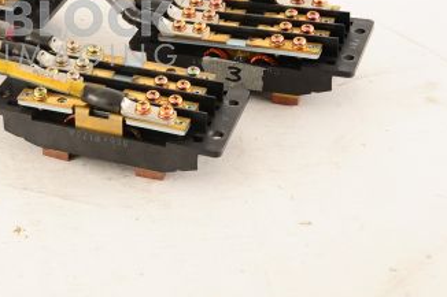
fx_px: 1142
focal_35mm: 92
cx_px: 40
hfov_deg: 21.6
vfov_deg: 14.7
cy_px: 34
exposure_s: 1/125
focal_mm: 50
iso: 1600
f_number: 11
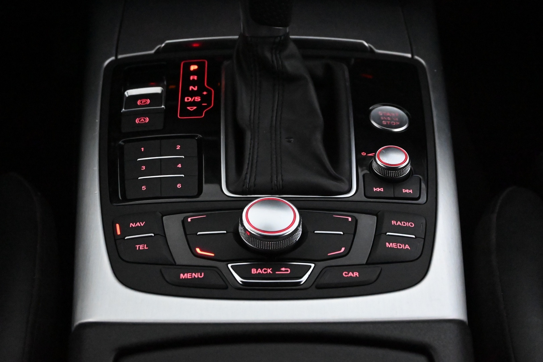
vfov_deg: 20.6
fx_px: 995
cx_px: 272
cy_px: 181
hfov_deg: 30.5
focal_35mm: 66
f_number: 6
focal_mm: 44
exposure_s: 1/80
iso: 14400
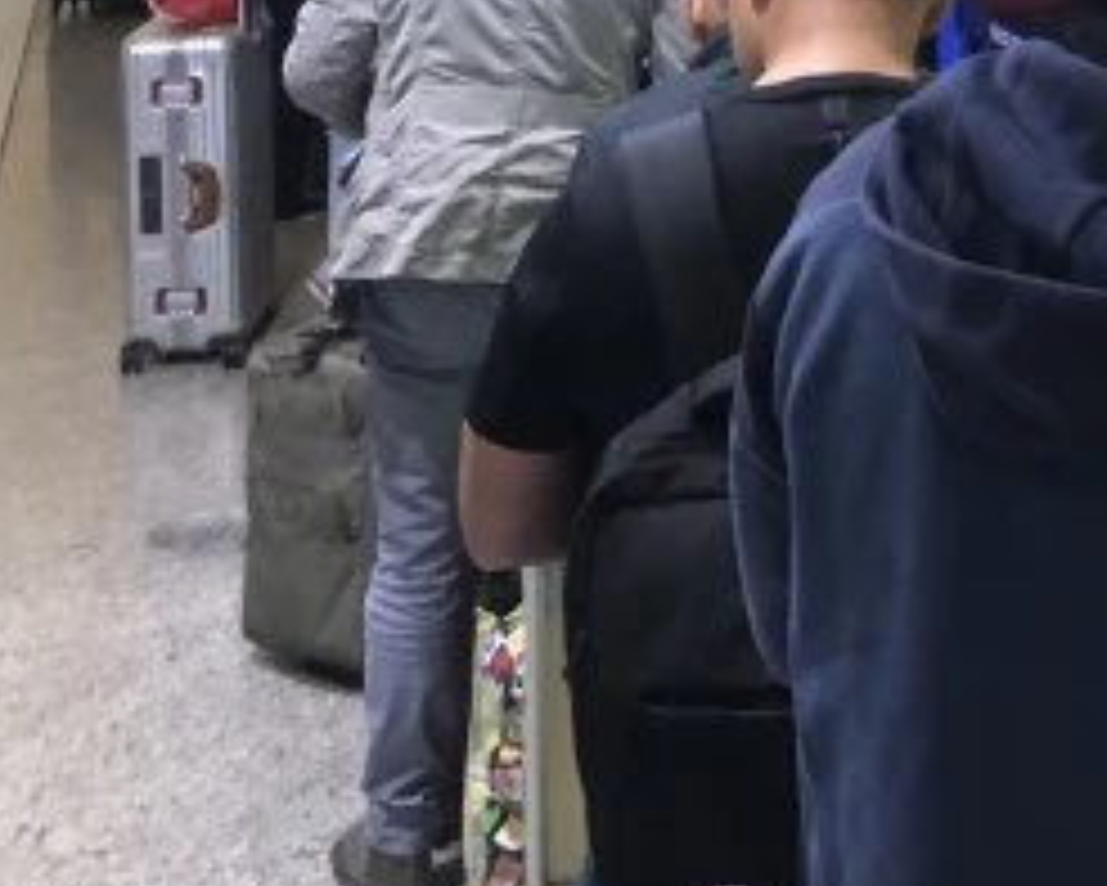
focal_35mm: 89
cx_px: 1179
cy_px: -396
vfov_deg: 16.0
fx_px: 2917
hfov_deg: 20.6
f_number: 1.8
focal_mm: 4
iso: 80
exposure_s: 1/17
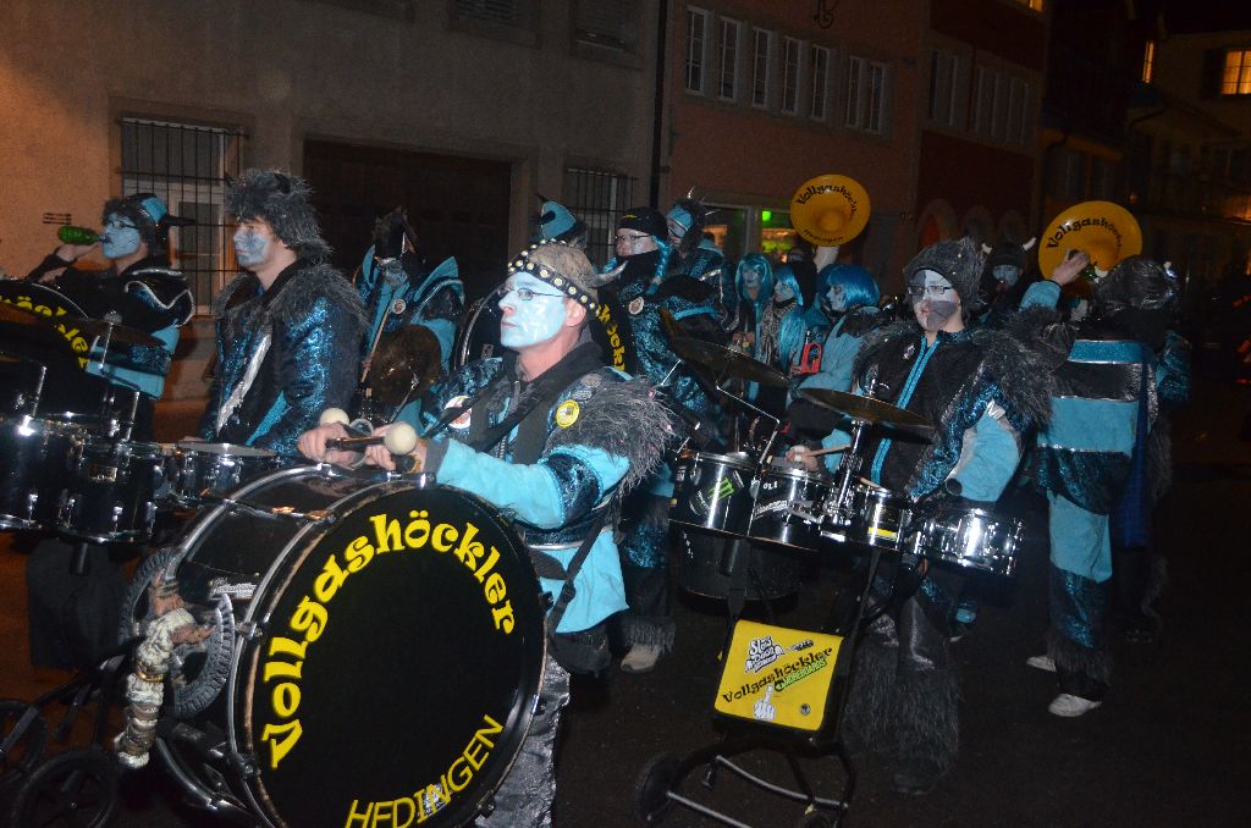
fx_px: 1144
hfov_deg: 57.3
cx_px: 626
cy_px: 414
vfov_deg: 39.8
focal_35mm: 33
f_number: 4
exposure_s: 1/60
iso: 3200
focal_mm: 22
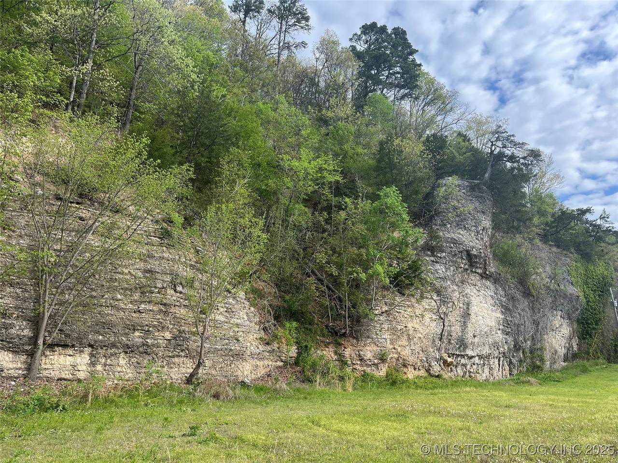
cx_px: 309
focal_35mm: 26
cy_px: 232
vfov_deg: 53.1
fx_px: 464
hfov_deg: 67.3
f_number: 1.6
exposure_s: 1/1672
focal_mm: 5.1
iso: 50
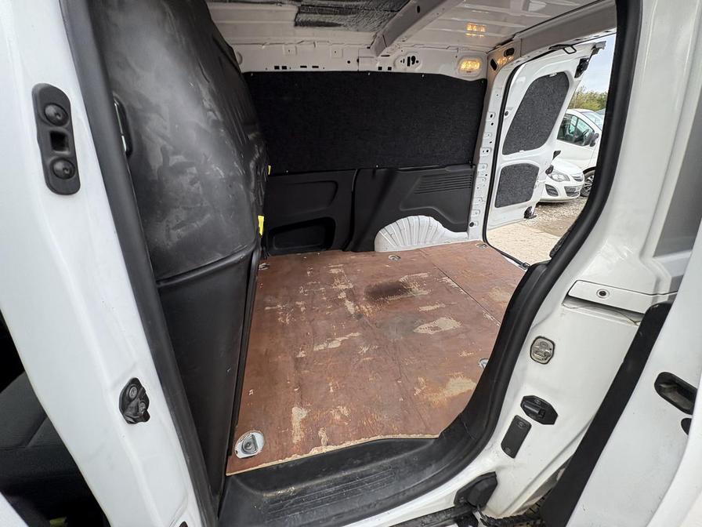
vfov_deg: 85.7
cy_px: 264
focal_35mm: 14
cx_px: 351
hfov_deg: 102.1
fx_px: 284
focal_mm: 2.22
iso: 80
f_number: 2.2
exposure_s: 1/117
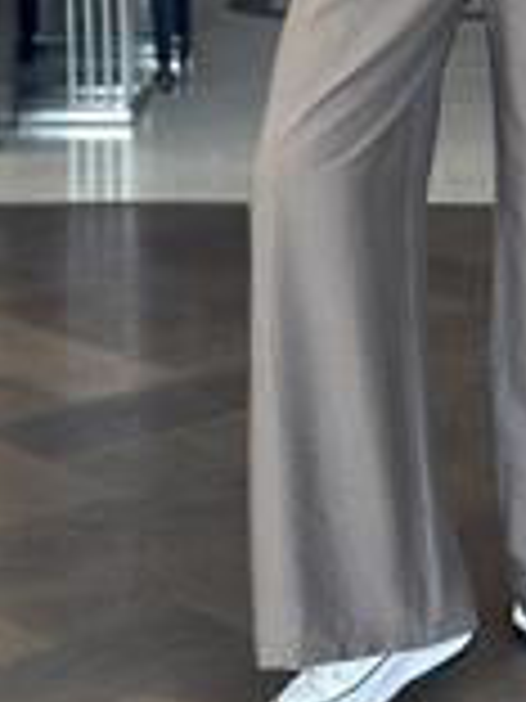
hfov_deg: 9.5
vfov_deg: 12.4
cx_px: 490
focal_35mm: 156
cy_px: -126
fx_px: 3161
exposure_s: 1/73
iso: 125
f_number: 1.78
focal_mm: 6.86
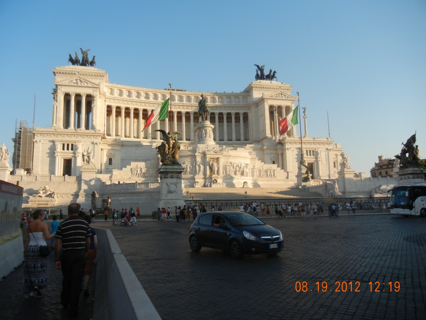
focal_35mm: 30
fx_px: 369
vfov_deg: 46.8
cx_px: 213
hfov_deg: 60.0
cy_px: 160
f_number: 3.5
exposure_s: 1/630
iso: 160
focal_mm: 5.4
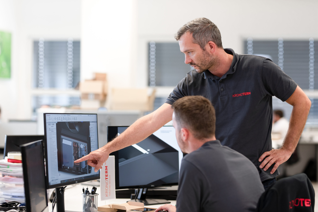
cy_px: 106
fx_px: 751
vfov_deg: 16.1
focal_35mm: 85
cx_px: 159
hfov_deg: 23.9
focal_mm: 85
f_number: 2
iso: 400
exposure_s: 1/200
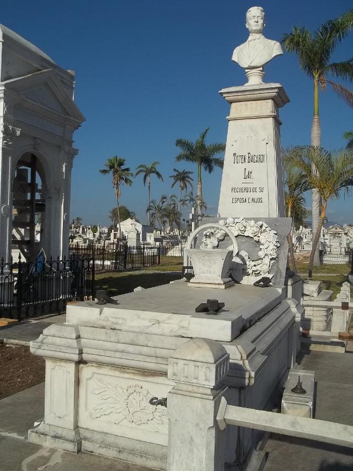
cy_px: 236
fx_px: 449
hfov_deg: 43.0
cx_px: 176
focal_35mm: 33
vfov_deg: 55.3
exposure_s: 1/400
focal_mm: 5.9
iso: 64
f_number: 8
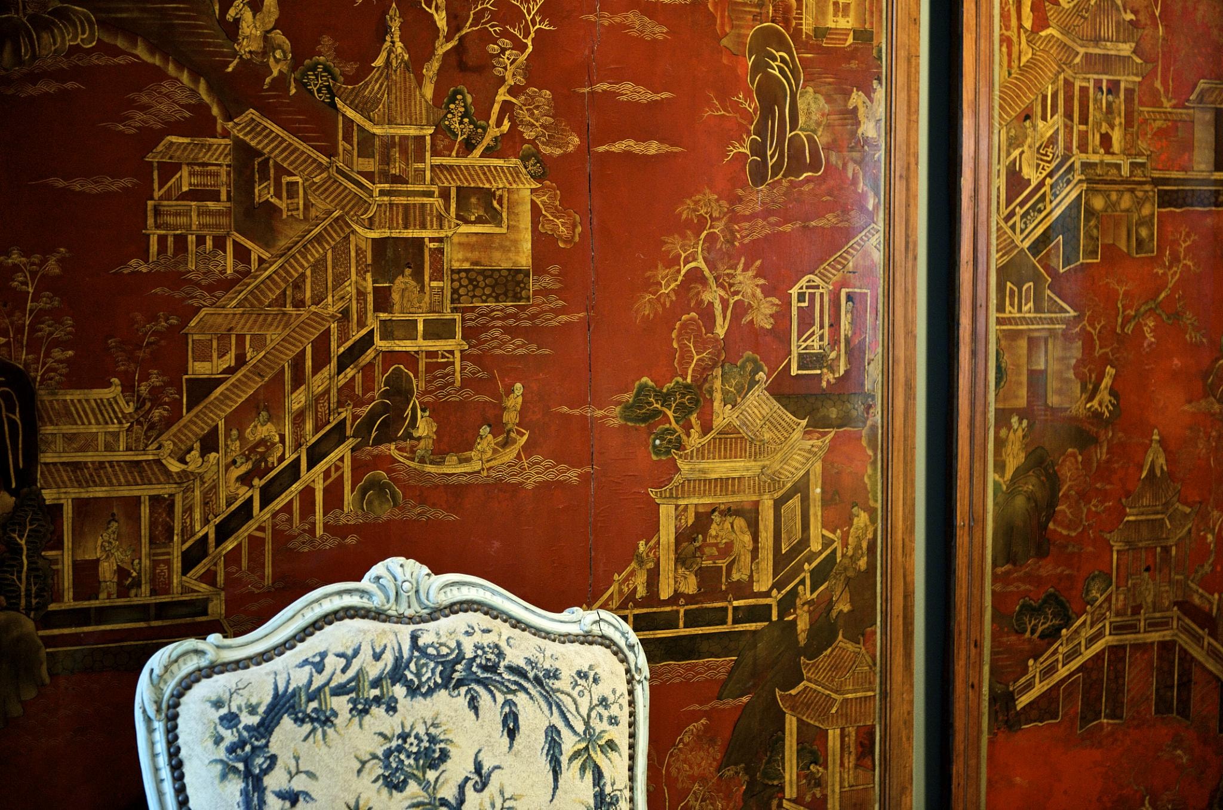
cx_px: 612
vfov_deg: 19.4
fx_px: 2373
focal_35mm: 70
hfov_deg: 28.9
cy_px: 405
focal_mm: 70
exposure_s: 1/25
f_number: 2.8
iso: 3200
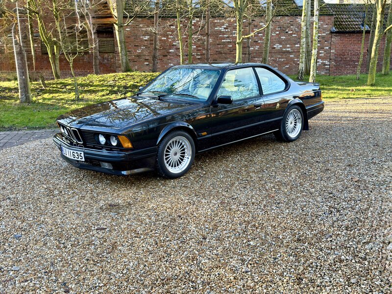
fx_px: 442
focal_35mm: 39
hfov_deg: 47.9
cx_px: 196
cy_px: 147
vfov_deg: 36.8
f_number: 1.78
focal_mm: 6.76
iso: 50
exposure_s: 1/146
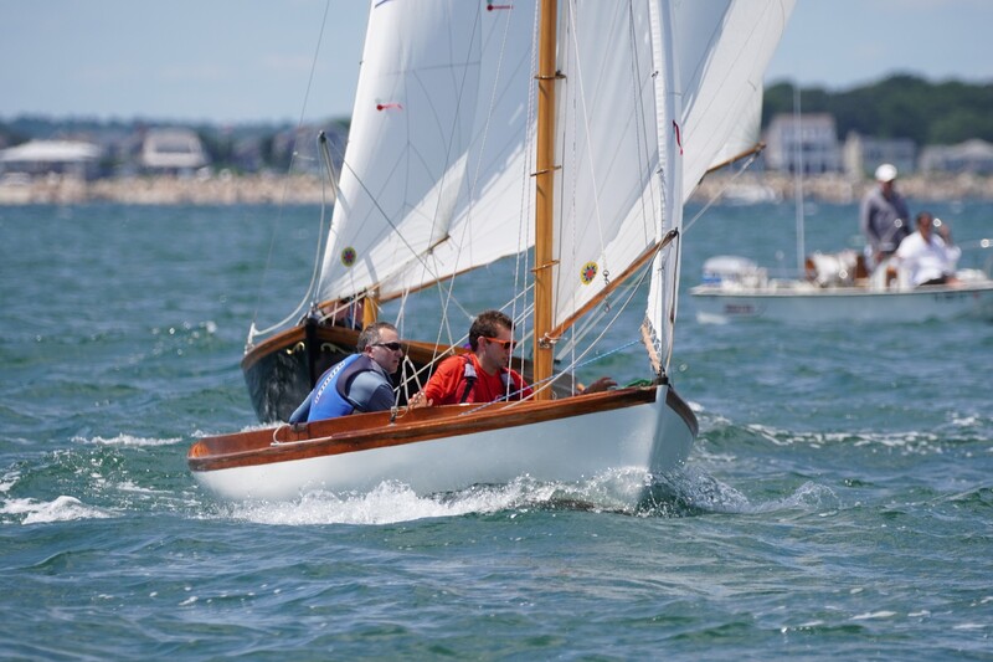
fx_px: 16049
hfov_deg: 3.5
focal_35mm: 582
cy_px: 331
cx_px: 496
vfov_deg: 2.4
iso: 320
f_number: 6.3
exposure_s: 1/1600
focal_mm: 388
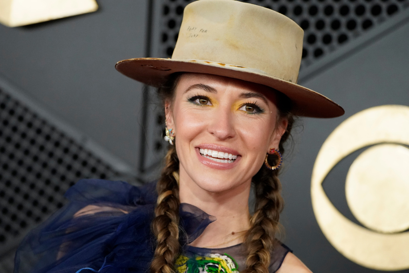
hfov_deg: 13.2
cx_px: 204
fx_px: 1772
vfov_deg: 8.8
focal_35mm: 156
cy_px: 136
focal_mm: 156
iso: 6400
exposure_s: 1/400
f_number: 5
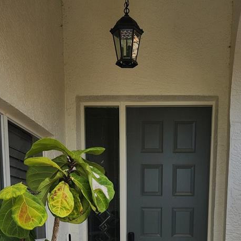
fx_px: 417
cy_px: 287
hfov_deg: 32.0
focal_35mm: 53
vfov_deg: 28.2
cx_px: 152
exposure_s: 1/850
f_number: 1.8
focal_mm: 5.4
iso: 20
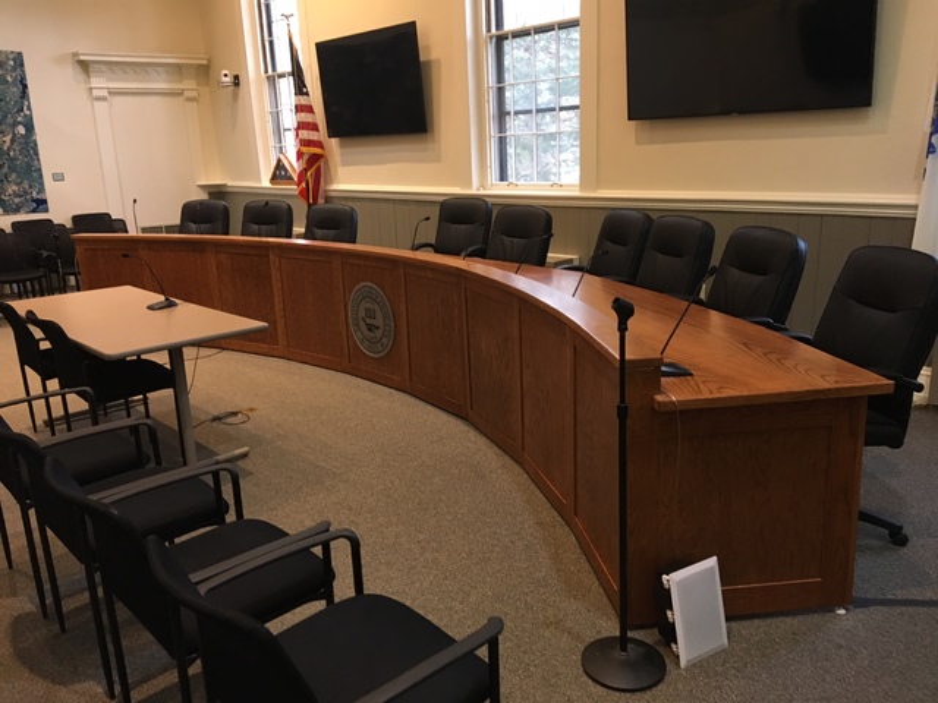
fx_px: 786
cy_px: 352
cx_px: 469
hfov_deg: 61.7
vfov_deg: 48.2
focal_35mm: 29
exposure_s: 1/30
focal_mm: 4.15
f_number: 2.2
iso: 160
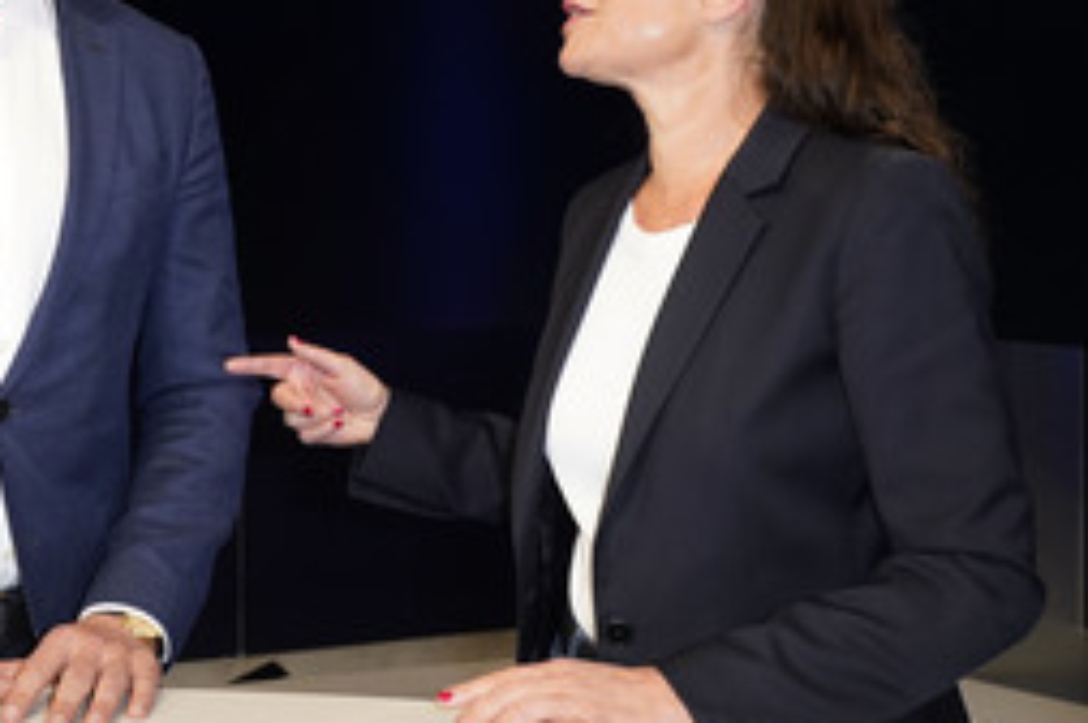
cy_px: 194
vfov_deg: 26.6
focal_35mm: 50
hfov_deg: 39.0
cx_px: 325
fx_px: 1509
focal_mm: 28
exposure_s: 1/160
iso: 2000
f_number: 5.6
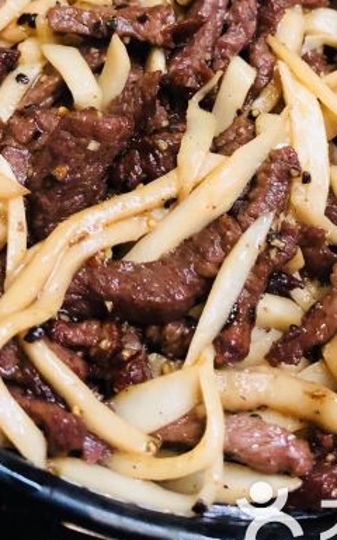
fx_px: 795
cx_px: 220
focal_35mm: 54
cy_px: 97
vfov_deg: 36.1
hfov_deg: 23.8
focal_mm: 4
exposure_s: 1/4
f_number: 1.8
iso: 80
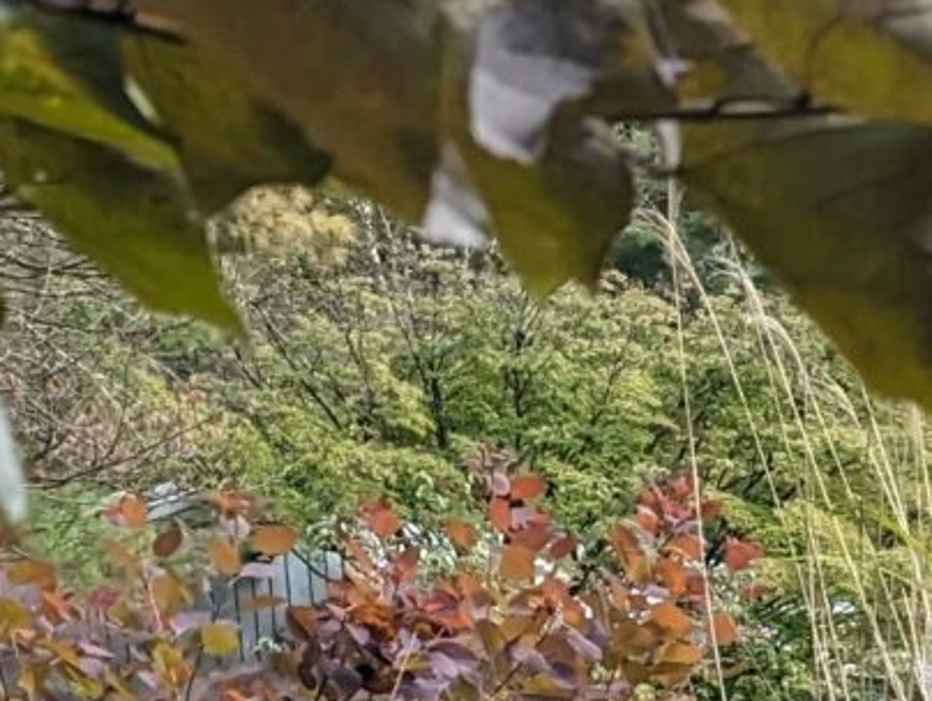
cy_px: 1483
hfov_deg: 11.5
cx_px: 1929
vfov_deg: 9.1
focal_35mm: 152
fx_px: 4097
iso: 46
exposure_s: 1/2179
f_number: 1.85
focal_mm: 6.81
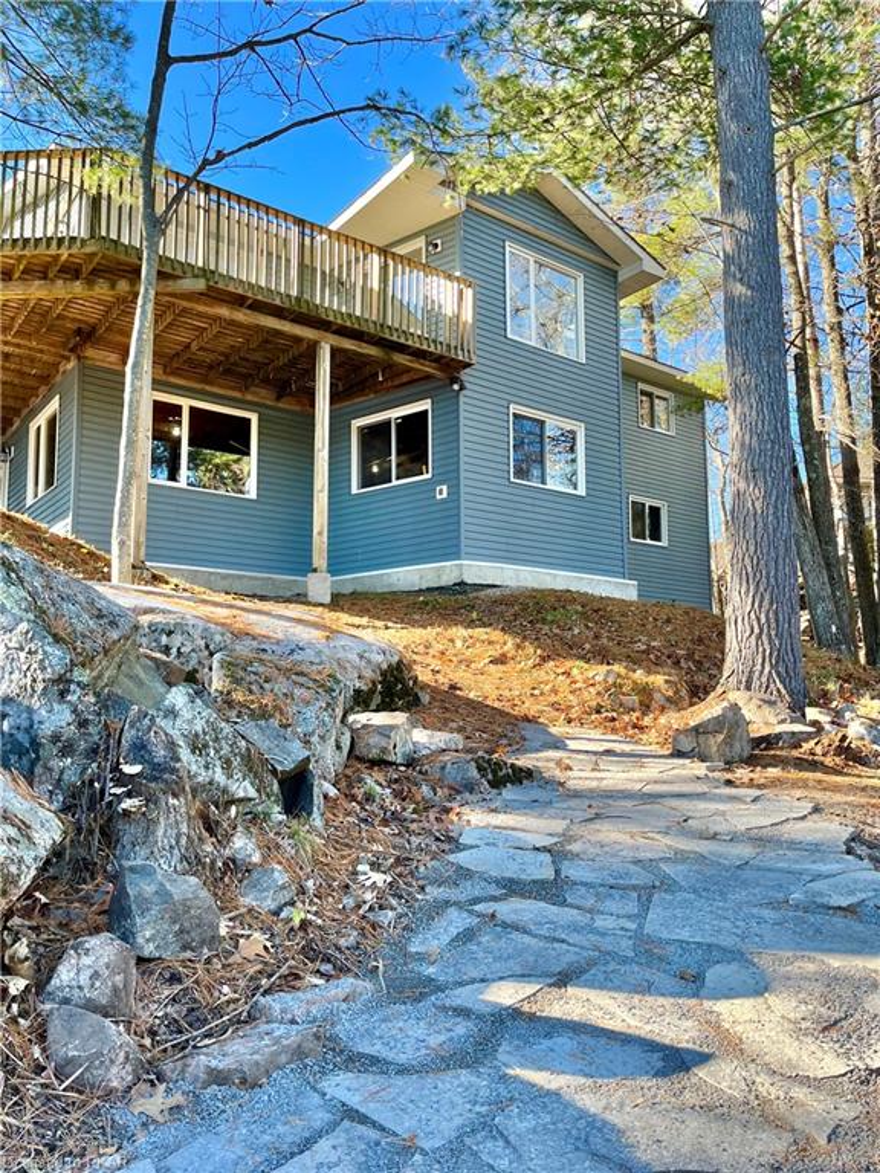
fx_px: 881
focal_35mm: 26
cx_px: 440
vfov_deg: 67.3
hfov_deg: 53.1
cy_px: 586
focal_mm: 5.1
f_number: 1.6
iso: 50
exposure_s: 1/442
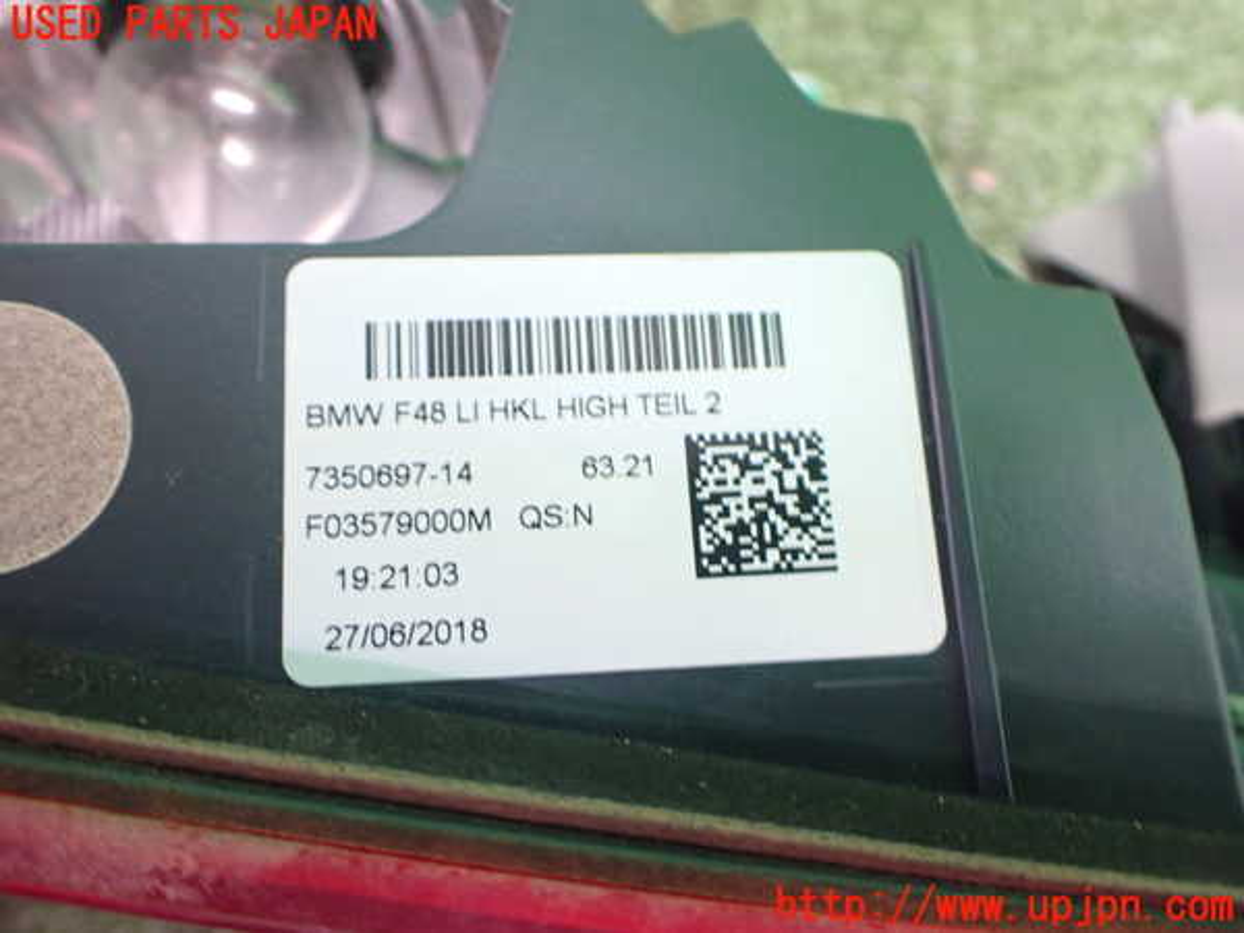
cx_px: 622
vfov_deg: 46.8
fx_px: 1078
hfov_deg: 60.0
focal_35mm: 30
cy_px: 466
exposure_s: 1/40
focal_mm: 5.4
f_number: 2.3
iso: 800
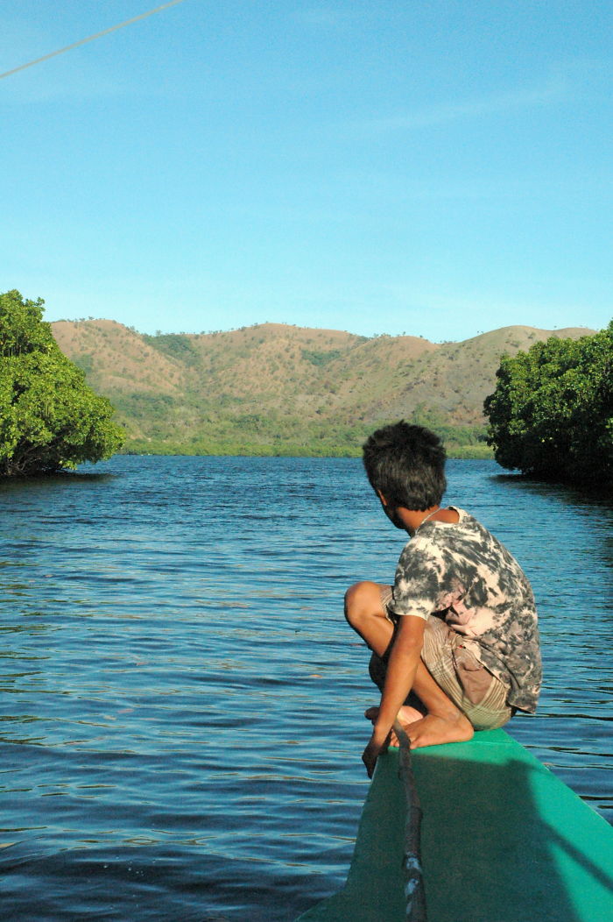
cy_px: 461
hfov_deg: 22.6
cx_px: 306
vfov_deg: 33.4
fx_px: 1534
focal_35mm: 60
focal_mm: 40
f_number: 16
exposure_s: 1/1000
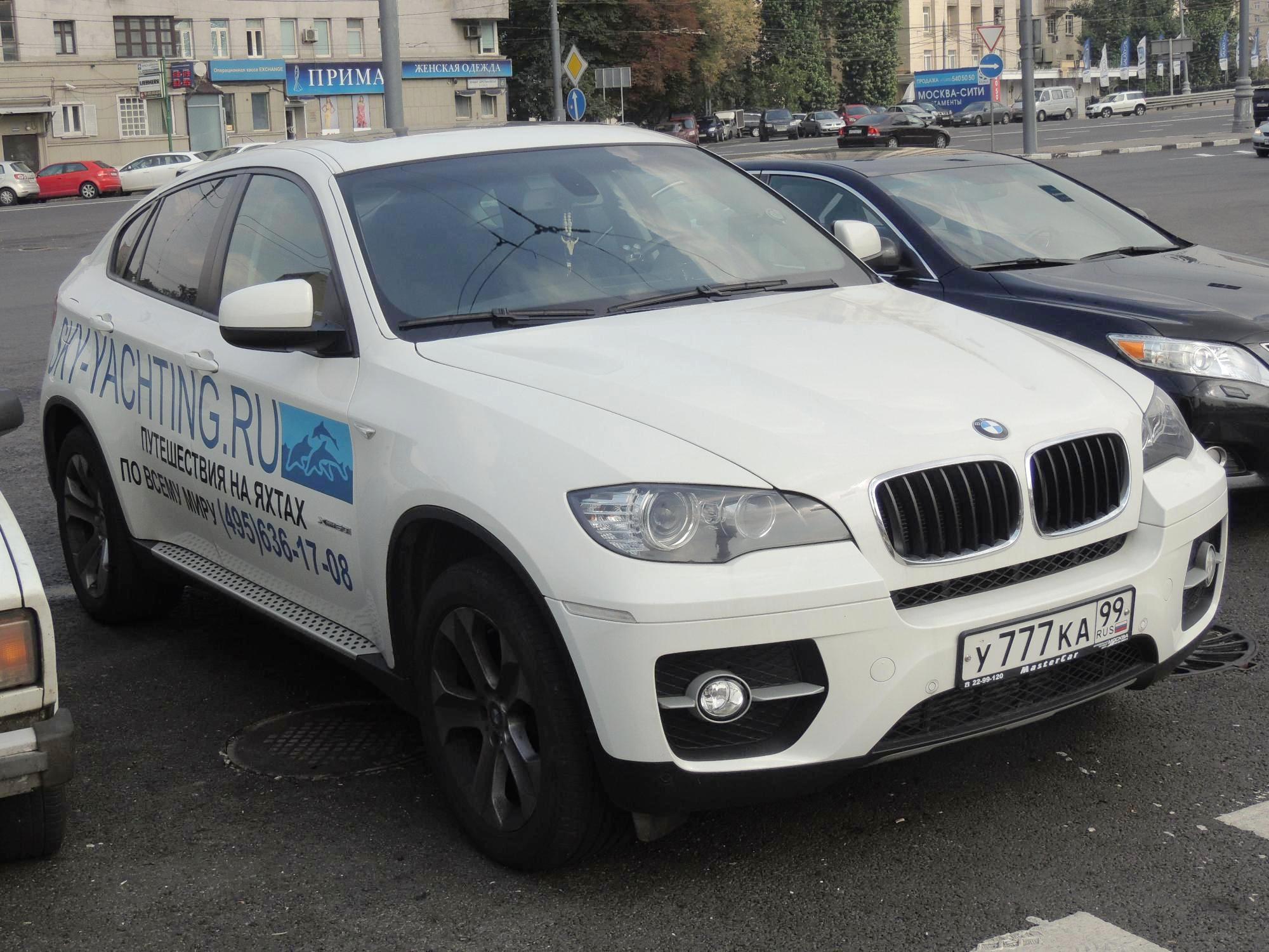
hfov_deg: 38.2
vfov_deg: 29.1
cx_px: 634
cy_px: 476
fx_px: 1833
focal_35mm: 50
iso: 100
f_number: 3.6
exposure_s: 1/1000
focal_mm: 8.9
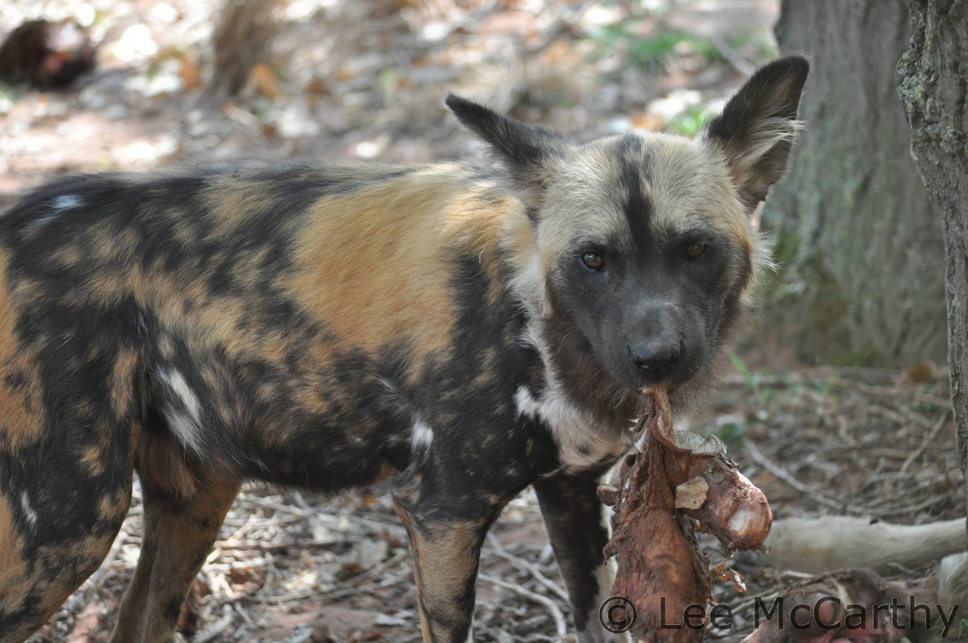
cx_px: 484
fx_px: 4230
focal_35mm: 158
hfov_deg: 13.1
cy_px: 322
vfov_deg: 8.7
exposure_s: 1/640
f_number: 4.8
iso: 800
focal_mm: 105
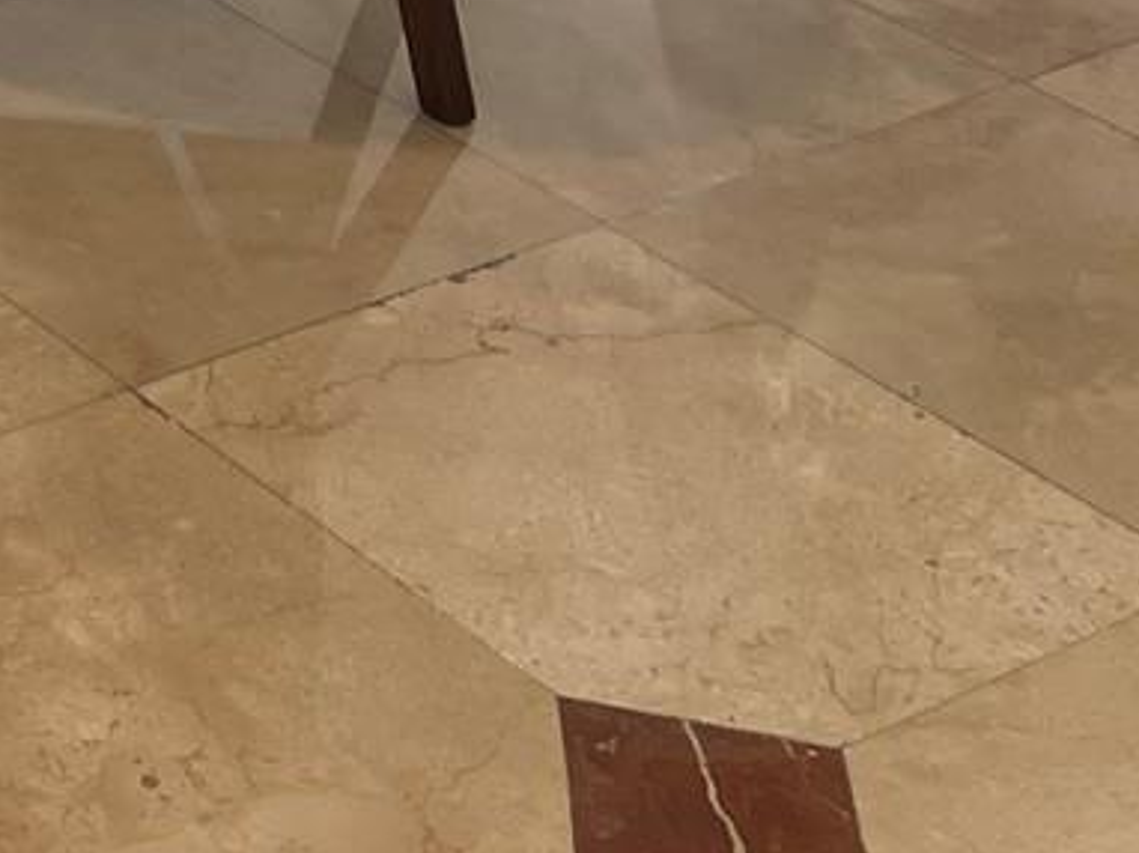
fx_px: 3584
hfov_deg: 15.1
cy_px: -549
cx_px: -1056
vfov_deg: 12.7
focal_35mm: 109
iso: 50
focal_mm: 5.7
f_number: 1.5
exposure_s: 1/163
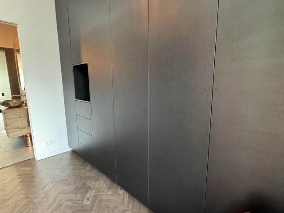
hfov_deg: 102.1
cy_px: 106
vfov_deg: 85.7
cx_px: 142
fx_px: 115
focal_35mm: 14
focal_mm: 2.22
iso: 1250
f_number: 2.2
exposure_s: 1/50
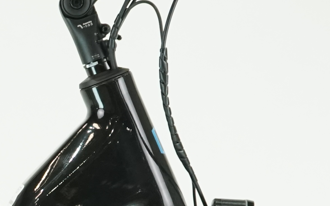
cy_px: 402
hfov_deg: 7.6
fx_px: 2428
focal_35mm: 270
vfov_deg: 4.8
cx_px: -165
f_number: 5.6
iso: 1600
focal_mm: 52
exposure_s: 1/200
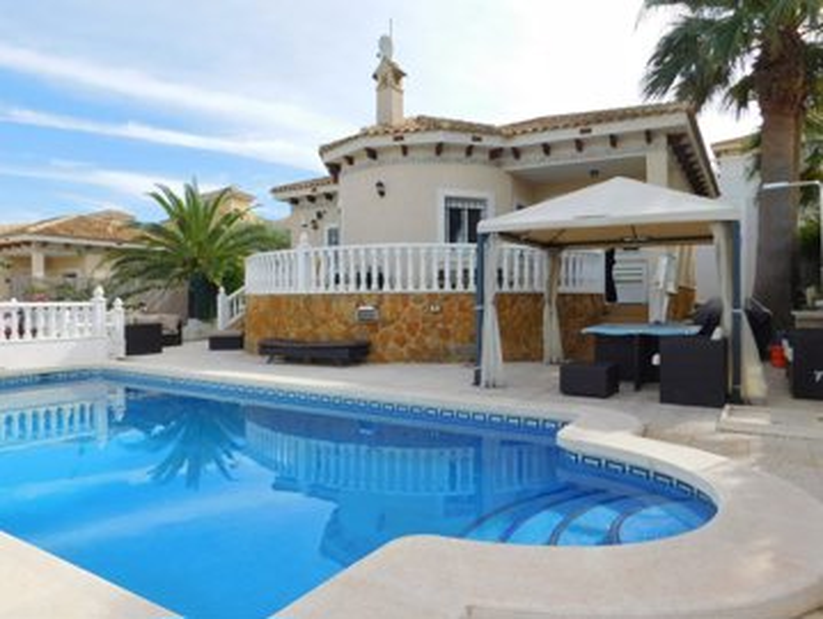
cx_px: 412
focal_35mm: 23
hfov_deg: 73.9
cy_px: 310
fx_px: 547
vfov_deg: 59.0
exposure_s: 1/1500
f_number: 3
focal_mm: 4
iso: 125
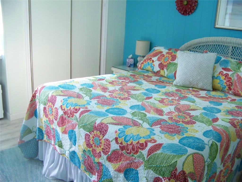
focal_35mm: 36
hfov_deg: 51.4
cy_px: 91
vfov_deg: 39.7
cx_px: 121
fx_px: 252
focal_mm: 5.85
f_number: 2.8
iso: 320
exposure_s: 1/30
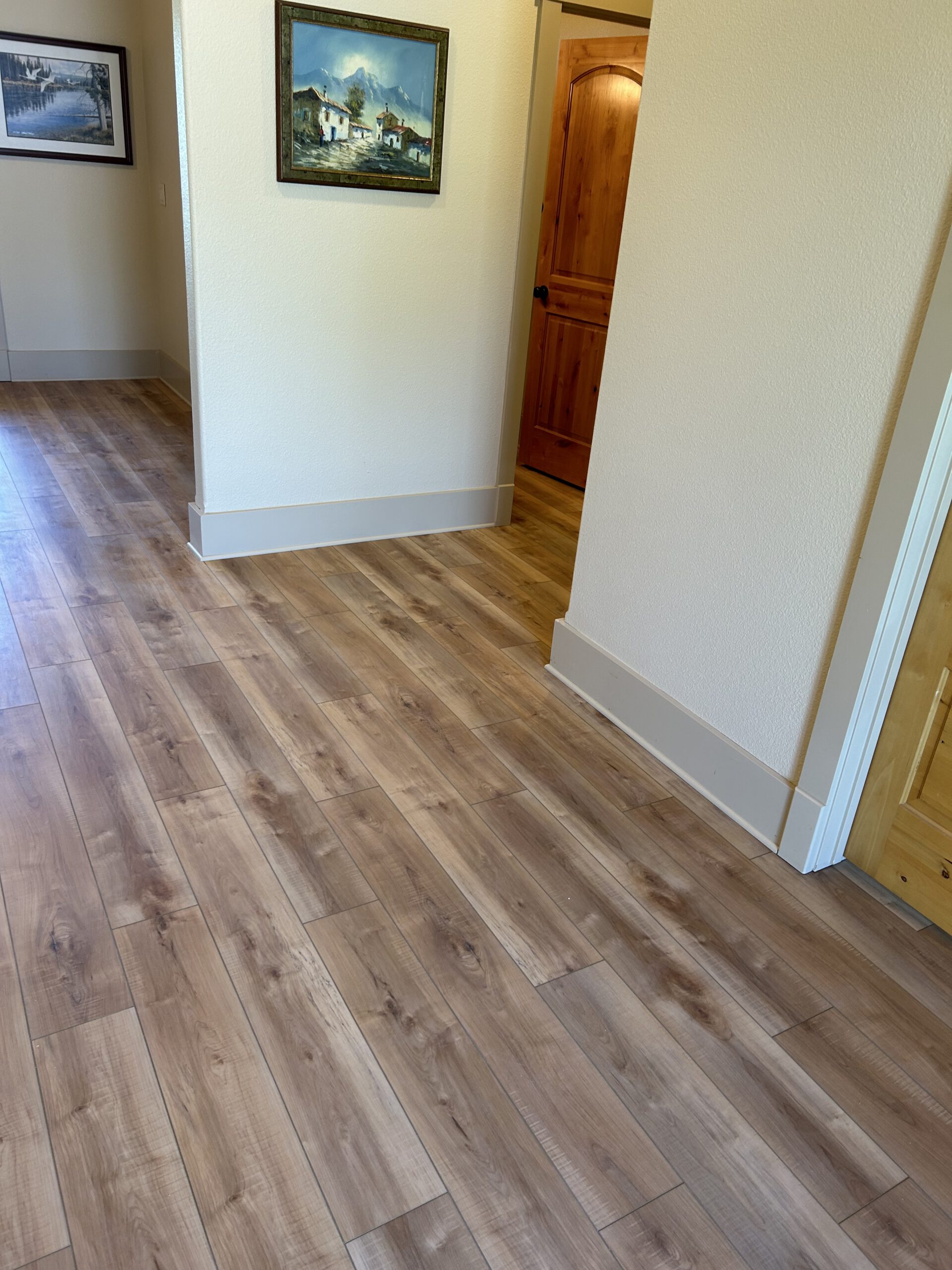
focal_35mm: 26
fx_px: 953
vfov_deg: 67.3
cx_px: 476
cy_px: 635
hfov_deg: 53.1
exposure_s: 1/60
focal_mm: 5.7
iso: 64
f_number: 1.5
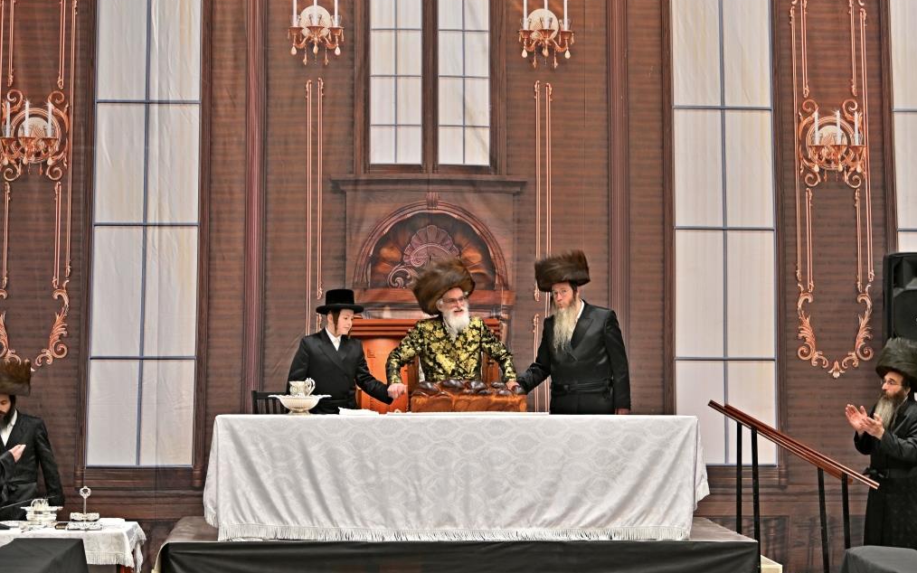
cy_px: 280
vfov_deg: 12.1
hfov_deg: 19.3
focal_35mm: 108
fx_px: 2699
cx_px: 462
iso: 320
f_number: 2.8
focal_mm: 70
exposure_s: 1/250
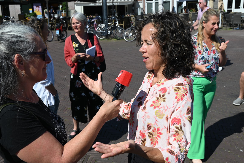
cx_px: 122
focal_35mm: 40
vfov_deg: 33.4
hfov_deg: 48.4
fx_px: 271
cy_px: 82
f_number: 9
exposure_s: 1/320
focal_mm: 40
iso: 125
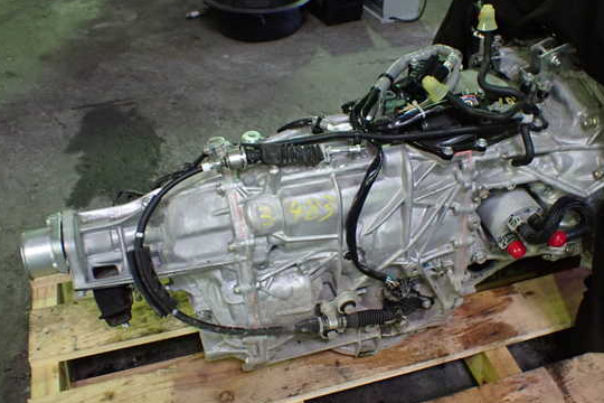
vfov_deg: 35.9
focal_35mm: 37
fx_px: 621
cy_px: 208
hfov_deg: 51.8
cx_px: 324
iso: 800
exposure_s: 1/60
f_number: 2.4
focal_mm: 5.79
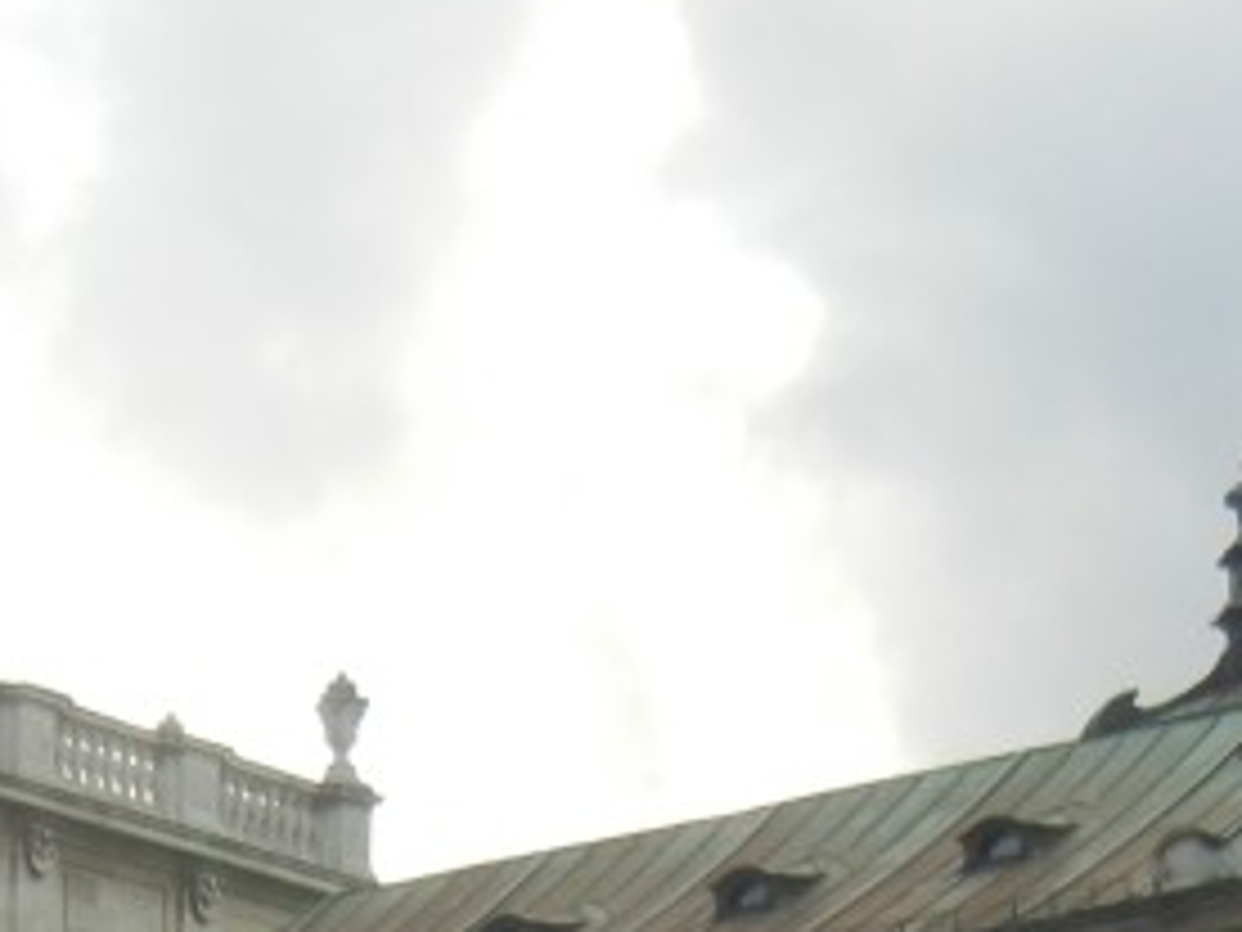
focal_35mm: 193
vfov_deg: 7.5
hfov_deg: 10.2
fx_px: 6925
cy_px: 1666
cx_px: 279
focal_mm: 9.3
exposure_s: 1/464
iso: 160
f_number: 3.9
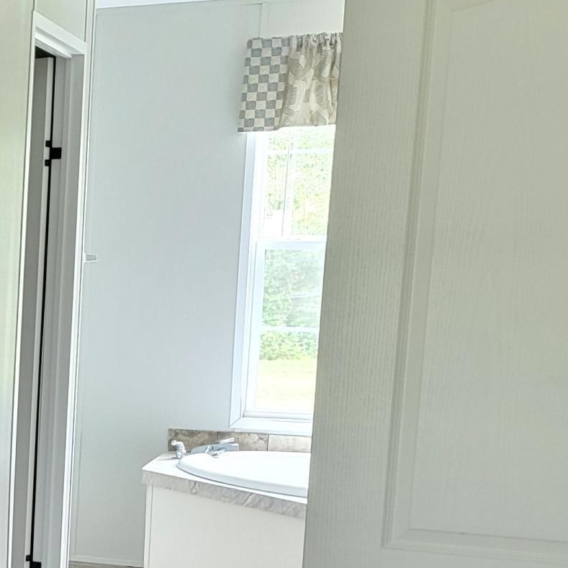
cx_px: -418
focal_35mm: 84
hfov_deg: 17.3
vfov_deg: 20.3
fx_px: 1559
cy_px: 495
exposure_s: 1/39
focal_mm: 7
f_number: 1.8
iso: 500
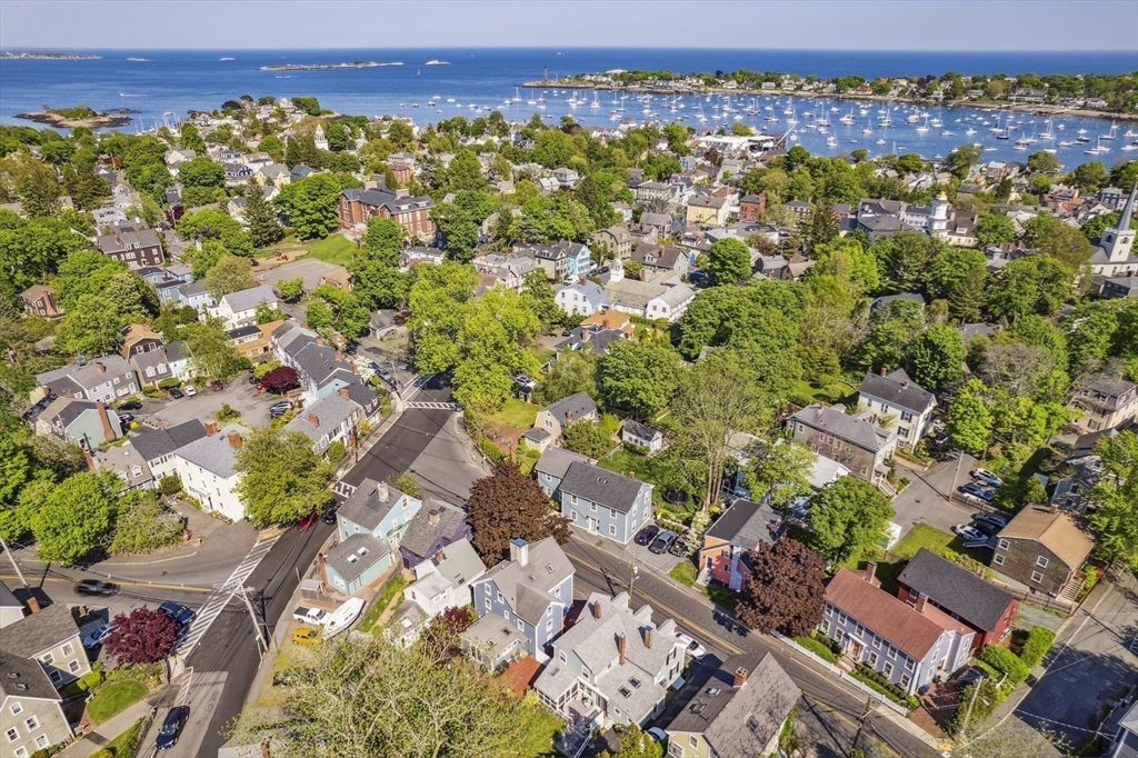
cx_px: 569
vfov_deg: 57.2
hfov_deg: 78.6
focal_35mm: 22
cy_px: 379
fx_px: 695
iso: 100
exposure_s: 1/100
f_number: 2.8
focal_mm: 8.4
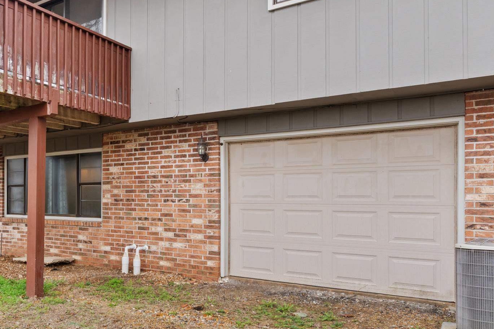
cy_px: 192
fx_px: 447
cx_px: 116
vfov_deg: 40.3
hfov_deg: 54.8
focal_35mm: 33
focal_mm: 11.9
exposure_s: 1/13
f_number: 9
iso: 200
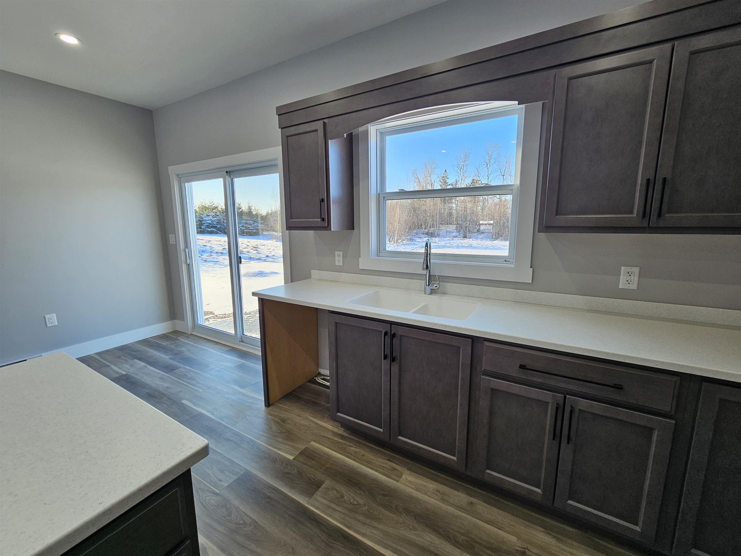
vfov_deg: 89.9
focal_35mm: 13
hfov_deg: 106.2
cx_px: 370
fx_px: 278
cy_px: 278
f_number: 2.2
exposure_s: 1/120
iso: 50
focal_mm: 2.2
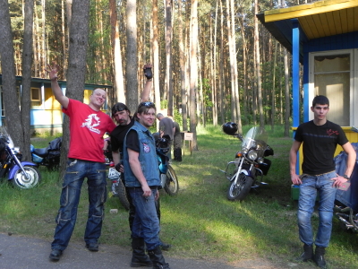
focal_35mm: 41
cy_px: 134
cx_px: 179
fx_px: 424
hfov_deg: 45.8
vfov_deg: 35.1
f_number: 4
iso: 160
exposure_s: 1/107
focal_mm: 7.3
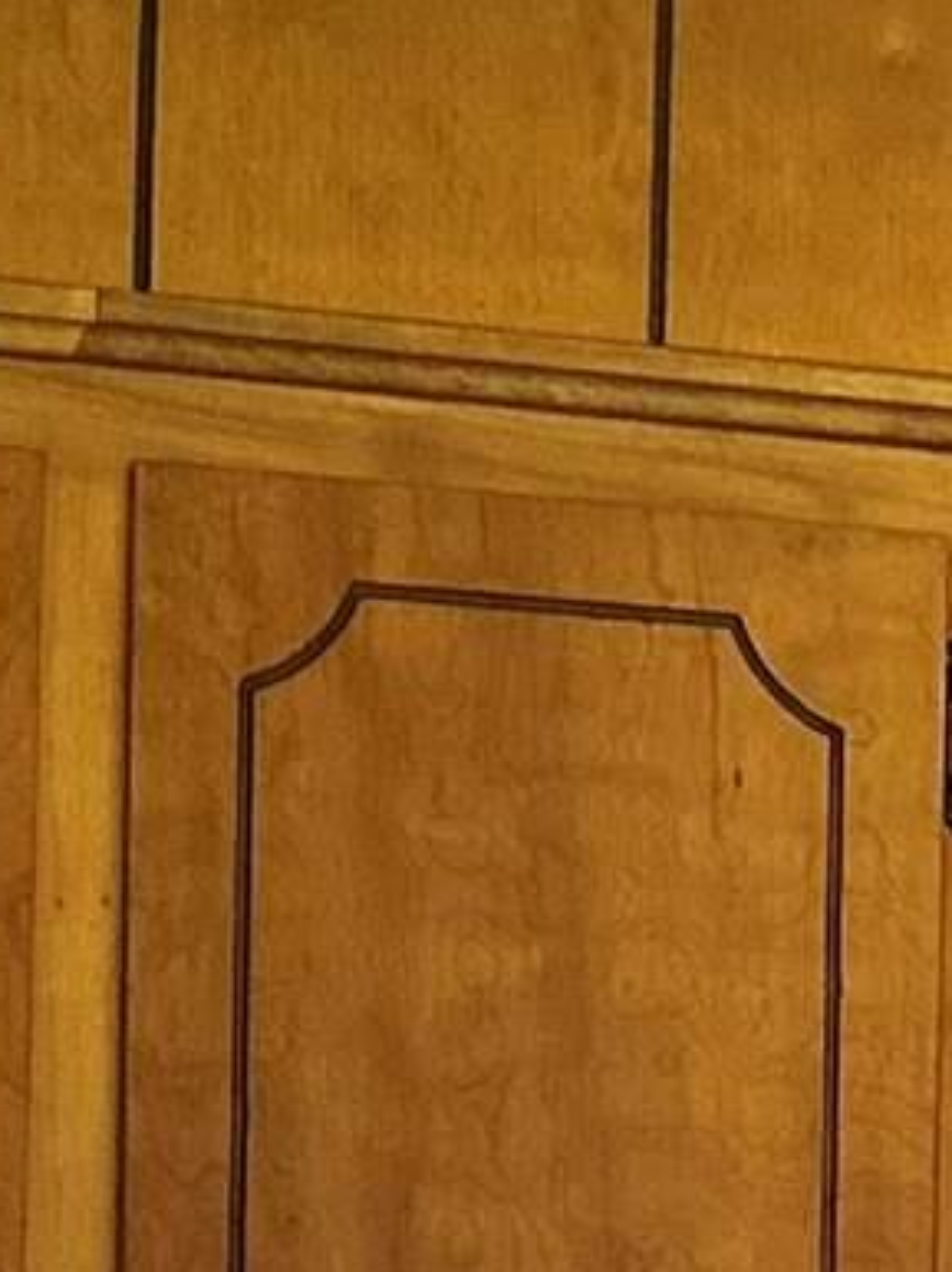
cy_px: 2607
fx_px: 7599
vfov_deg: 9.0
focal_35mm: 207
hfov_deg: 7.0
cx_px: 1802
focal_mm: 5.7
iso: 160
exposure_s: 1/60
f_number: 1.5
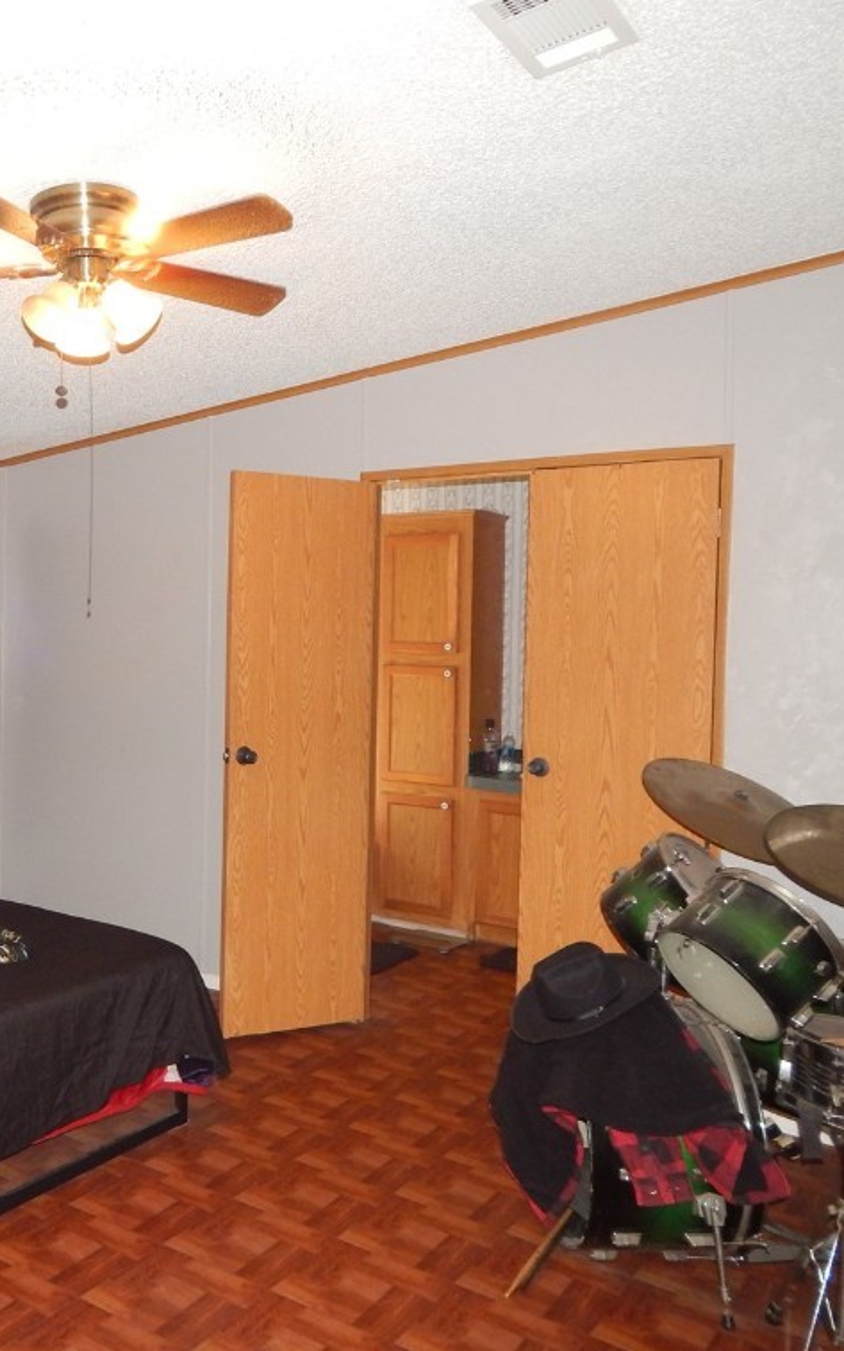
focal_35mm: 33
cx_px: 123
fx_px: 1215
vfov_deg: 58.1
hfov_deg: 36.5
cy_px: 667
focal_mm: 4
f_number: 3
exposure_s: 1/30
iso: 320
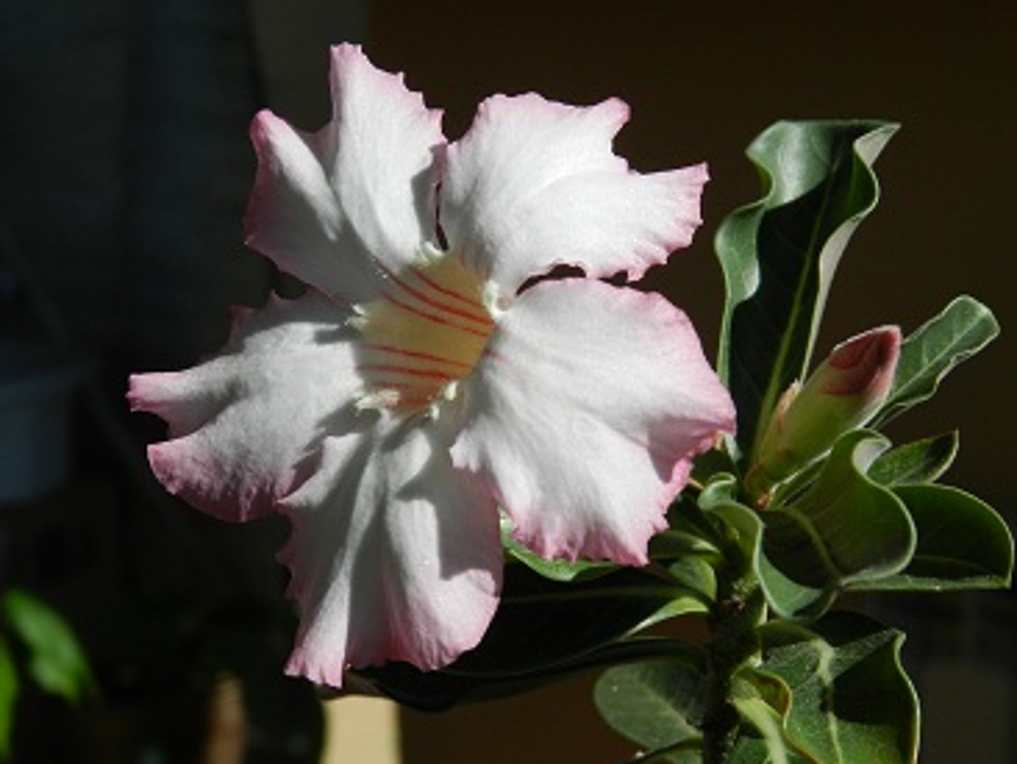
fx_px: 2440
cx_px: 539
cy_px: 411
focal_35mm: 83
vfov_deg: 17.8
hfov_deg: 23.5
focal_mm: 13.5
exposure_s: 1/800
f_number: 4.8
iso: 160
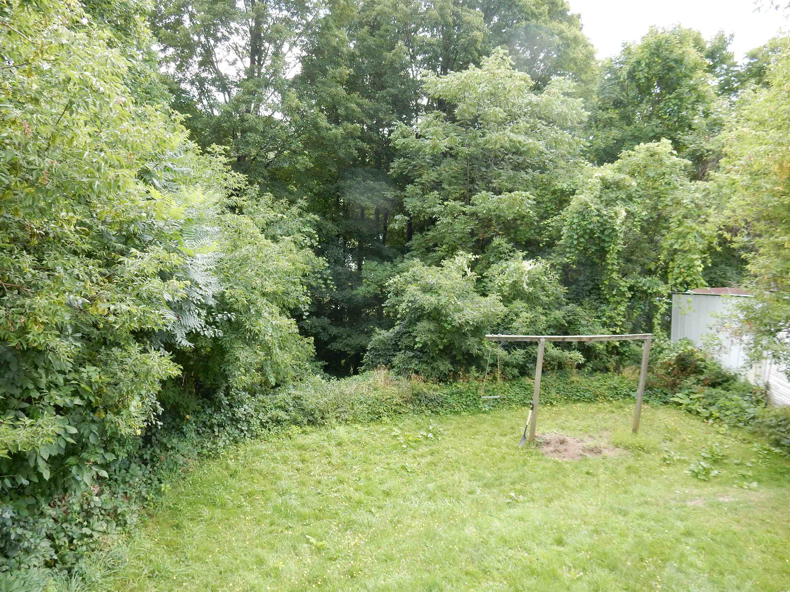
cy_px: 296
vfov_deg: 54.9
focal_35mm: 25
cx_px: 395
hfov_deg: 69.4
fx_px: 571
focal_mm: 4.5
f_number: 3.7
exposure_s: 1/100
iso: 125
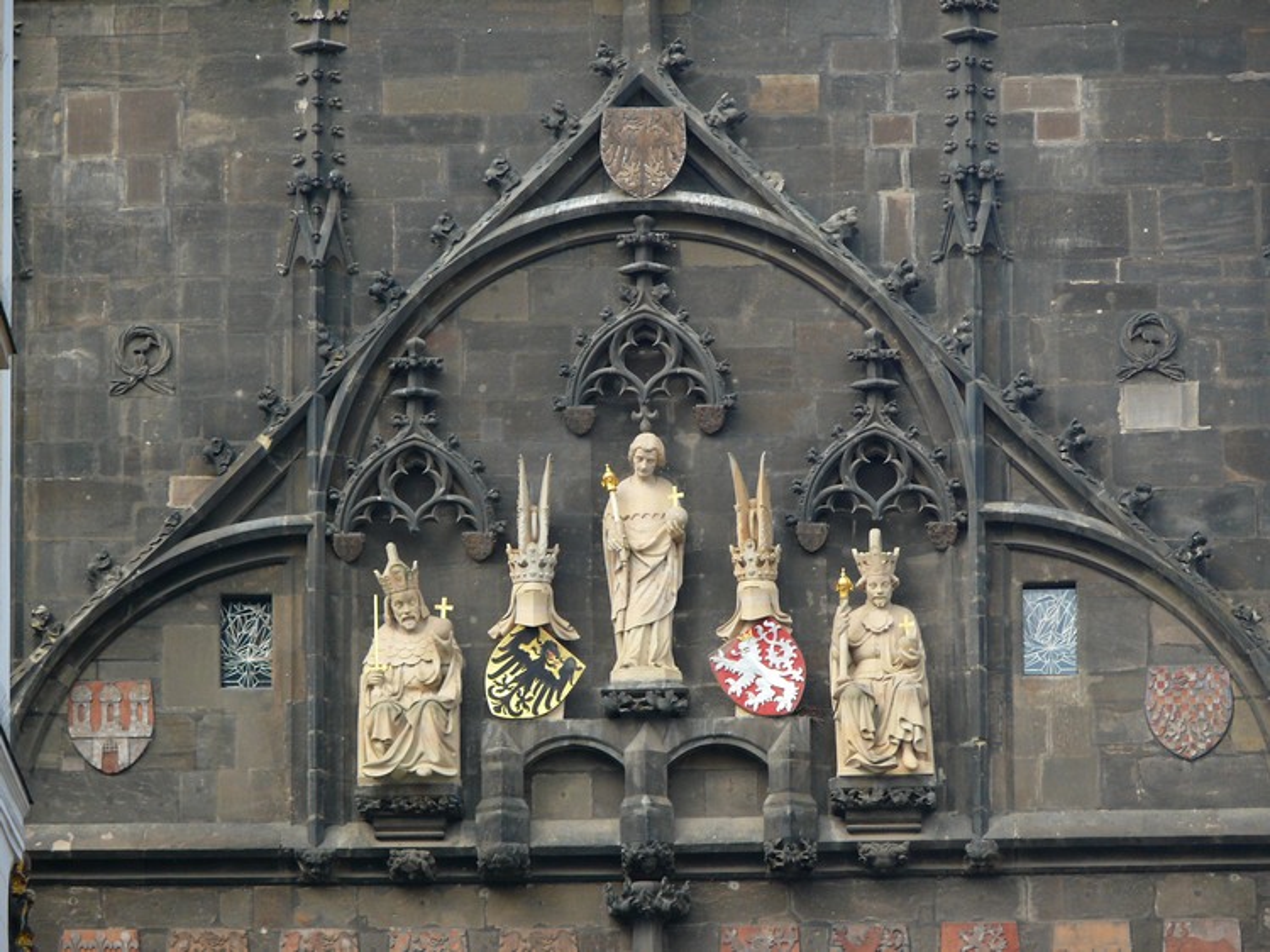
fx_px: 9573
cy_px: 476
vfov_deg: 5.7
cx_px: 635
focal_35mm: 261
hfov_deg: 7.6
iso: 100
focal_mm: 55.2
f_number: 3.6
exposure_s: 1/125
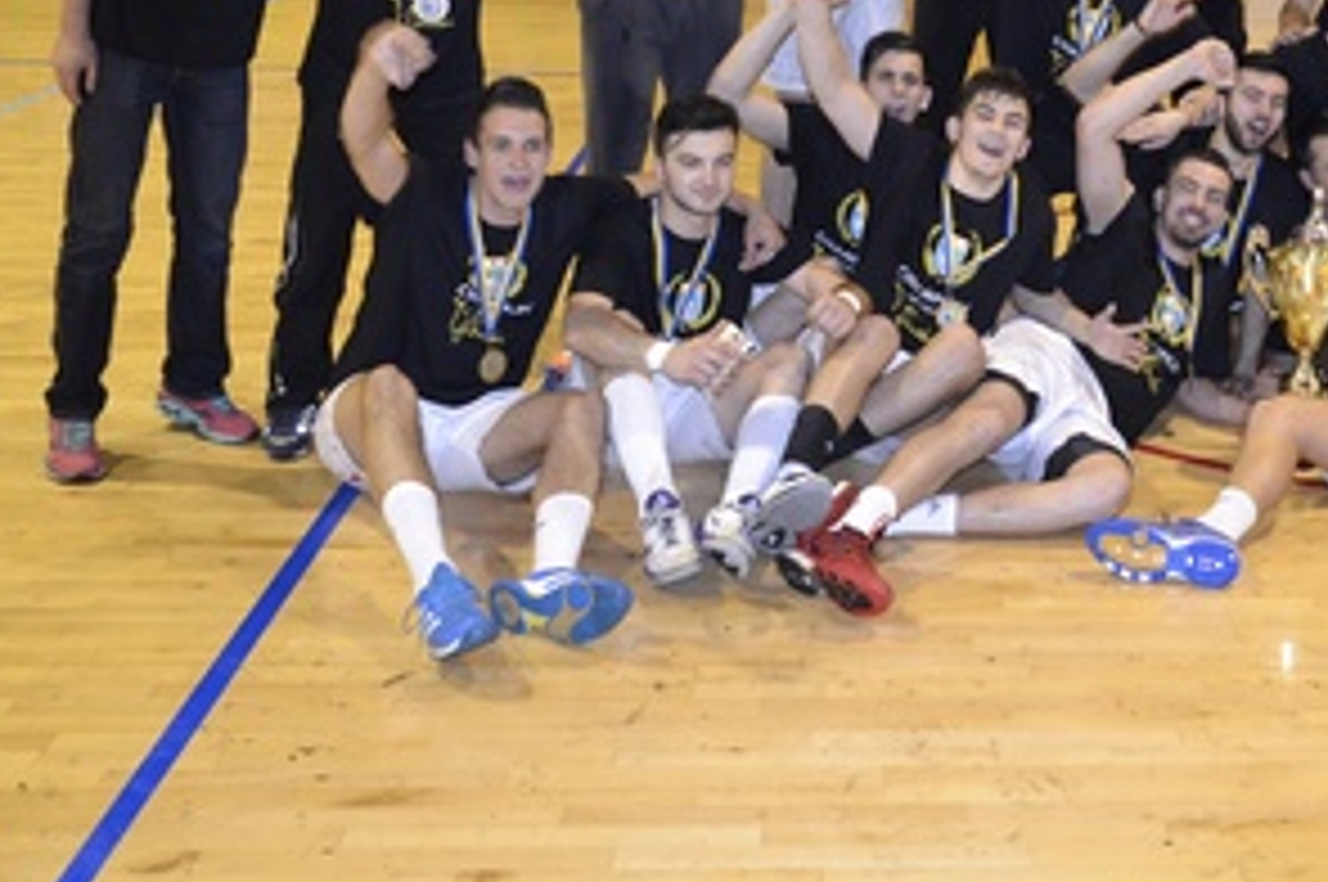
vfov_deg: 23.8
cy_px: 68
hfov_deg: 35.2
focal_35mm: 55
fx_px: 2027
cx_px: 1049
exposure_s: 1/60
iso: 800
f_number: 3.5
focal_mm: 18
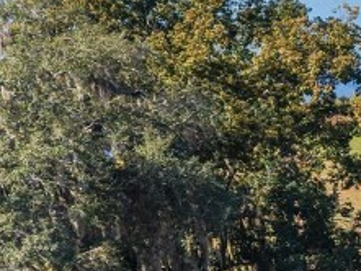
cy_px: 224
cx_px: 833
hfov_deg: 13.6
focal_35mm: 111
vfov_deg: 13.3
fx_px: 1158
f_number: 1.8
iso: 170
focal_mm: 8.67
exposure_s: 1/2500
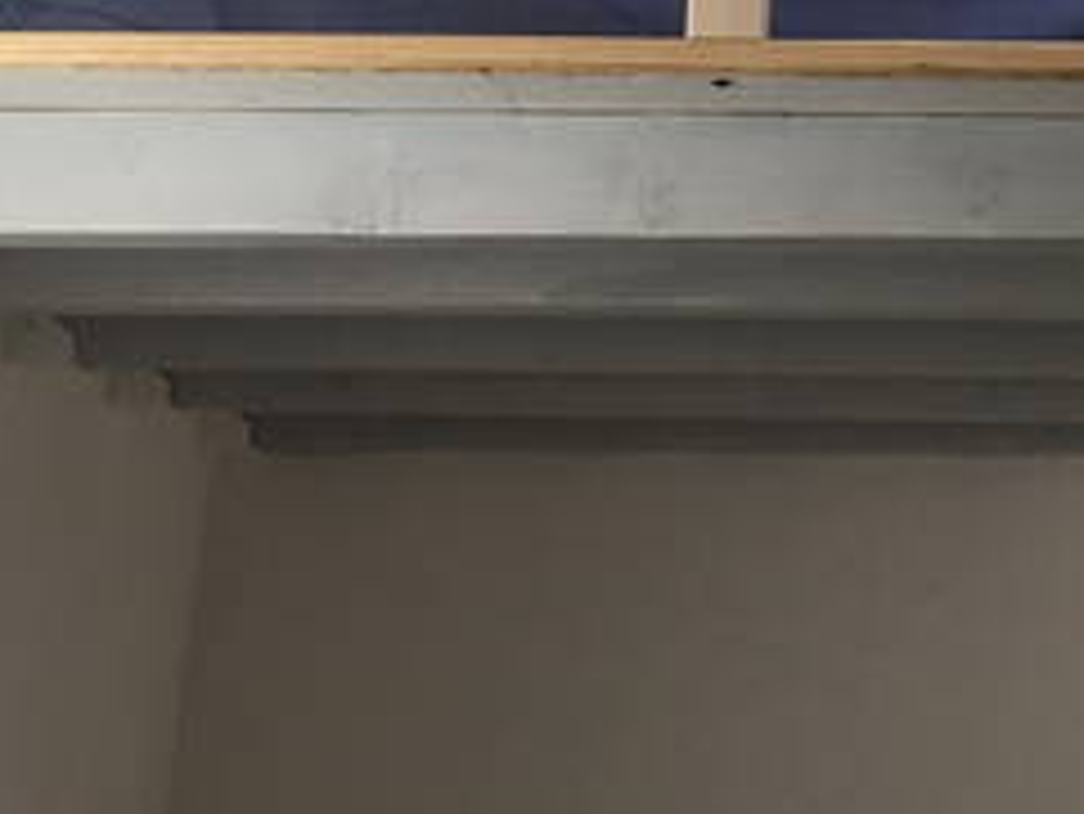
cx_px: 1228
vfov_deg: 14.9
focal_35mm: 95
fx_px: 2976
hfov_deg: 19.7
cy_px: -220
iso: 25
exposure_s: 1/229
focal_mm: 4.15
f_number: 2.2
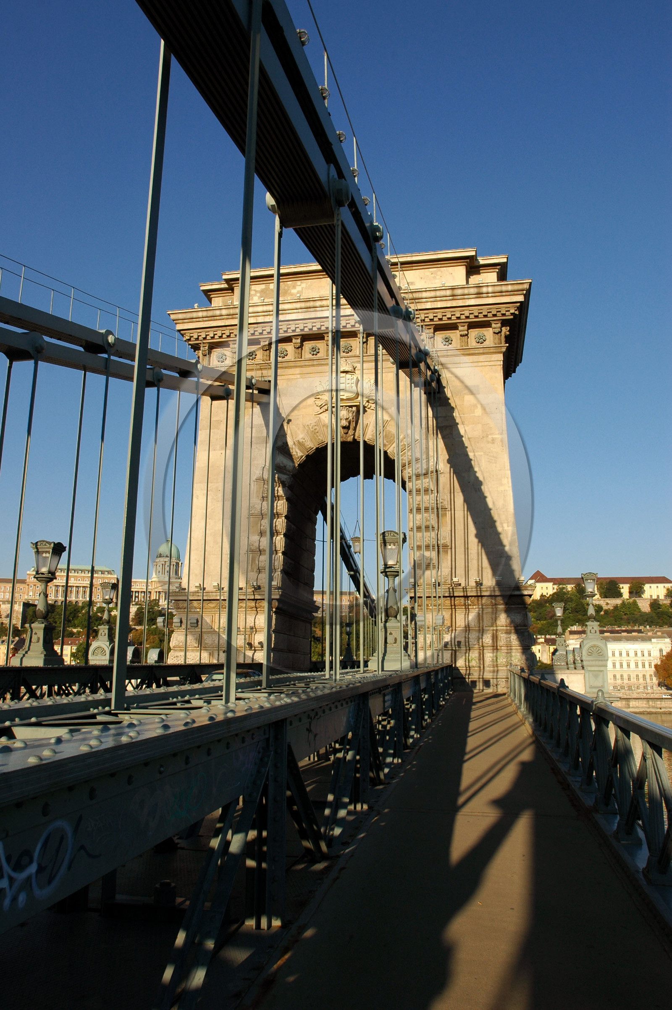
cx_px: 336
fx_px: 715
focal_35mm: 26
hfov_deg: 50.3
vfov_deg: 70.5
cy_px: 505
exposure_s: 1/320
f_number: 9
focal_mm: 17
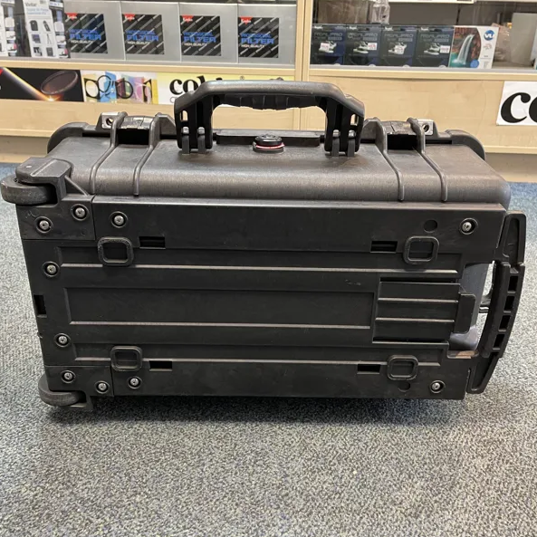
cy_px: 268
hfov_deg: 52.5
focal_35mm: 31
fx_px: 544
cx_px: 260
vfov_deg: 52.5
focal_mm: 5.1
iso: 400
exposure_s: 1/50
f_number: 1.6
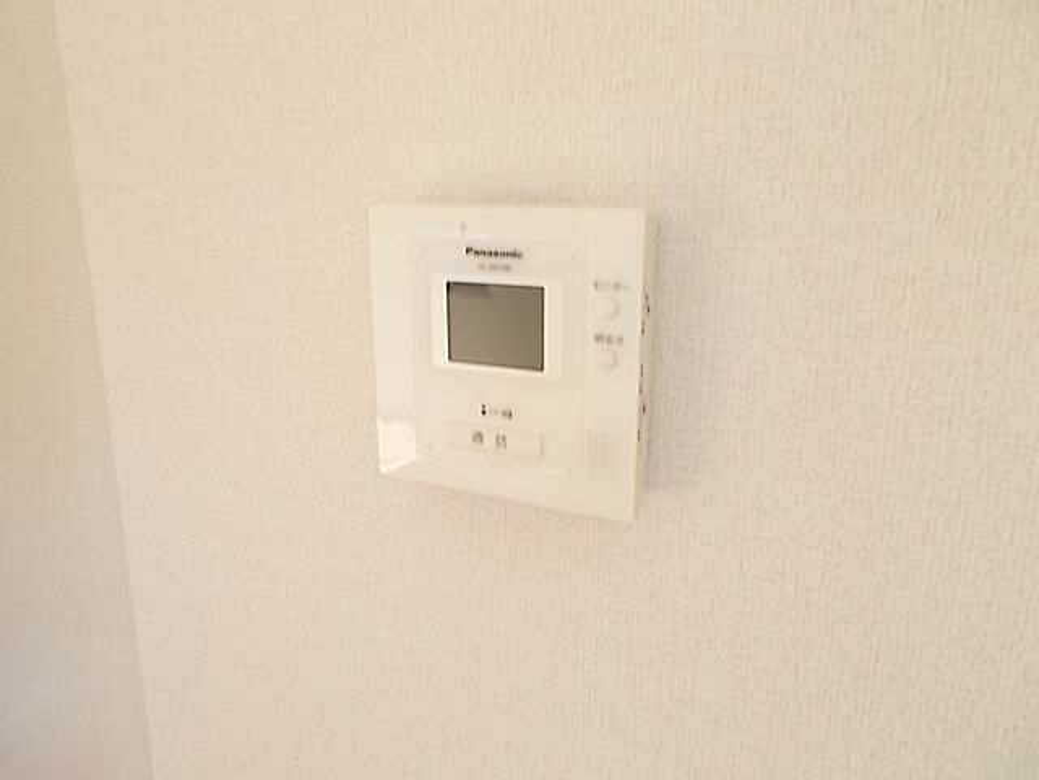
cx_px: 520
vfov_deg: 53.1
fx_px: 780
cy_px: 390
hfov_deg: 67.3
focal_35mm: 26
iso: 80
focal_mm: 4.6
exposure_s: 1/30
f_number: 3.2
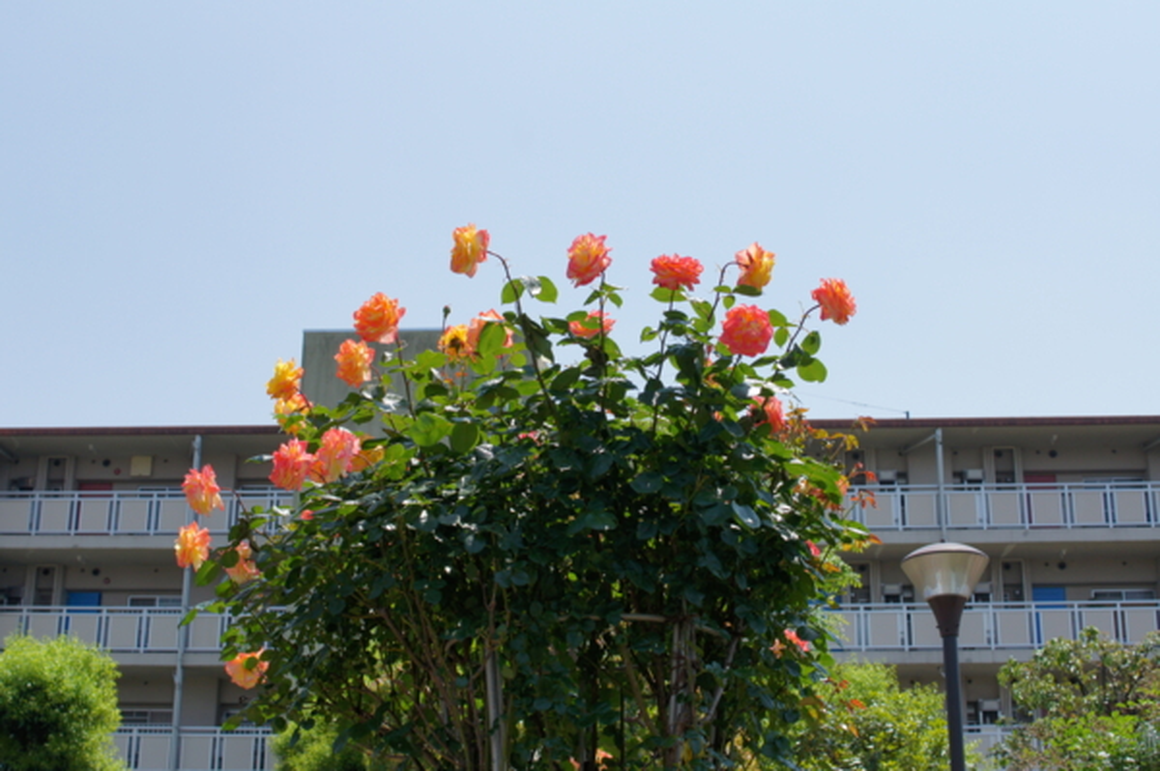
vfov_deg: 25.7
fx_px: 1690
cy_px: 386
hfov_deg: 37.9
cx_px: 580
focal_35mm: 52
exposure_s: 1/800
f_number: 7.1
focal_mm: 35
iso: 200
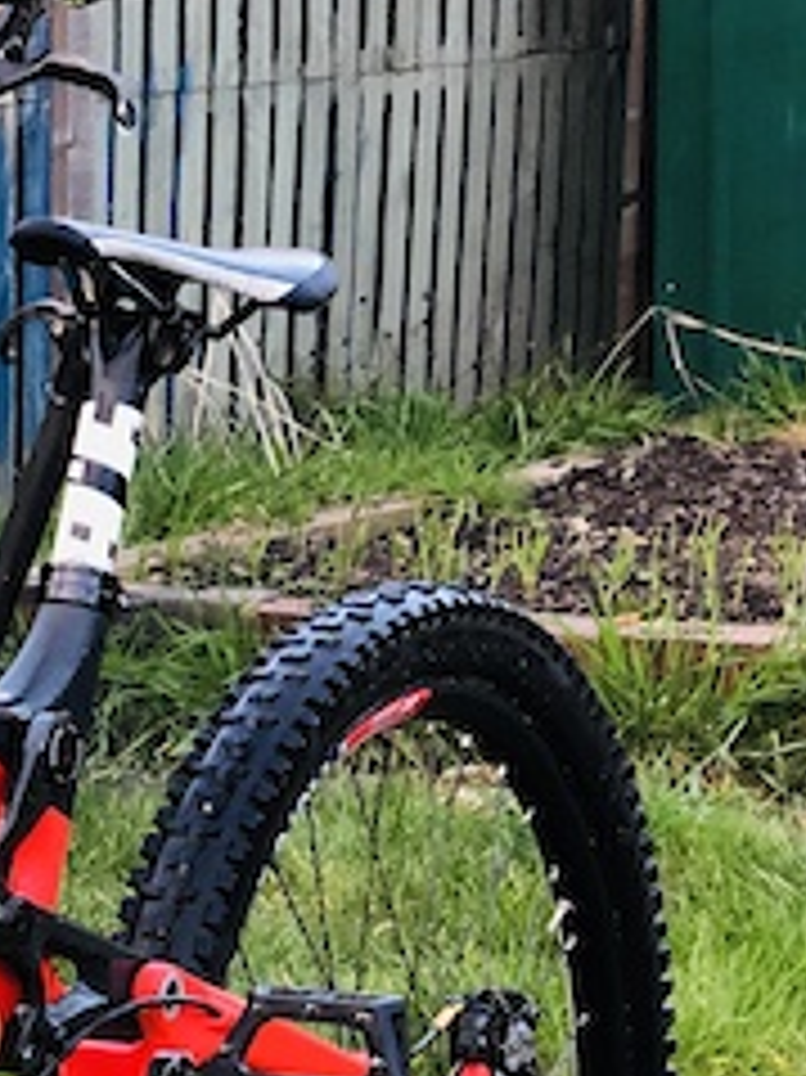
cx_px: -437
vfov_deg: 11.2
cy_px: 1256
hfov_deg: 8.3
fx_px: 5407
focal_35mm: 174
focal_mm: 6
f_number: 2.4
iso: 100
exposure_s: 1/60
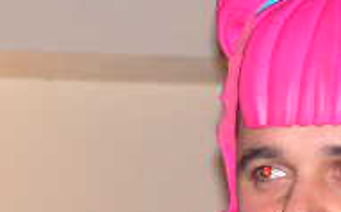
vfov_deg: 3.3
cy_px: 224
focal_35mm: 402
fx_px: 3733
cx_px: 343
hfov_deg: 5.2
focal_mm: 18.9
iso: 200
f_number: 3.4
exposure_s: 1/100
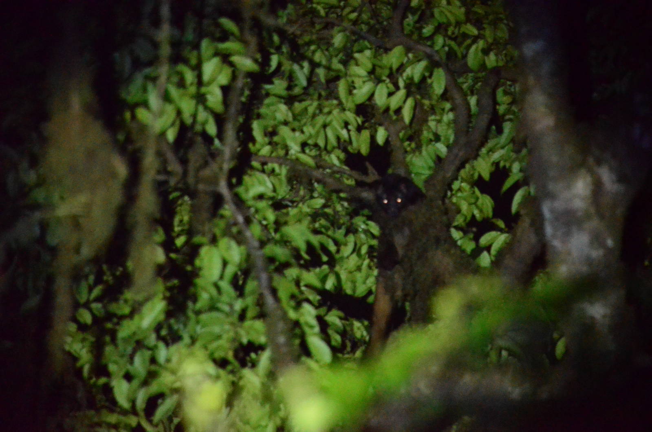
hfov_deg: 4.6
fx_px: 8134
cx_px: 326
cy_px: 216
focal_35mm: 450
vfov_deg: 3.0
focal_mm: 300
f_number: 5.6
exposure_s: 1/20
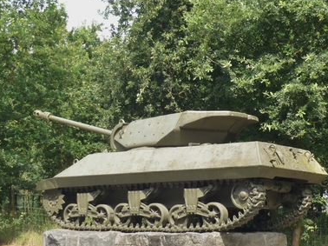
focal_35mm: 81
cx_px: 189
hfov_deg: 24.1
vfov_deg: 18.2
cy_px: 135
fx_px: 767
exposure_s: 1/250
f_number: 3.2
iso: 100
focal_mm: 8.4
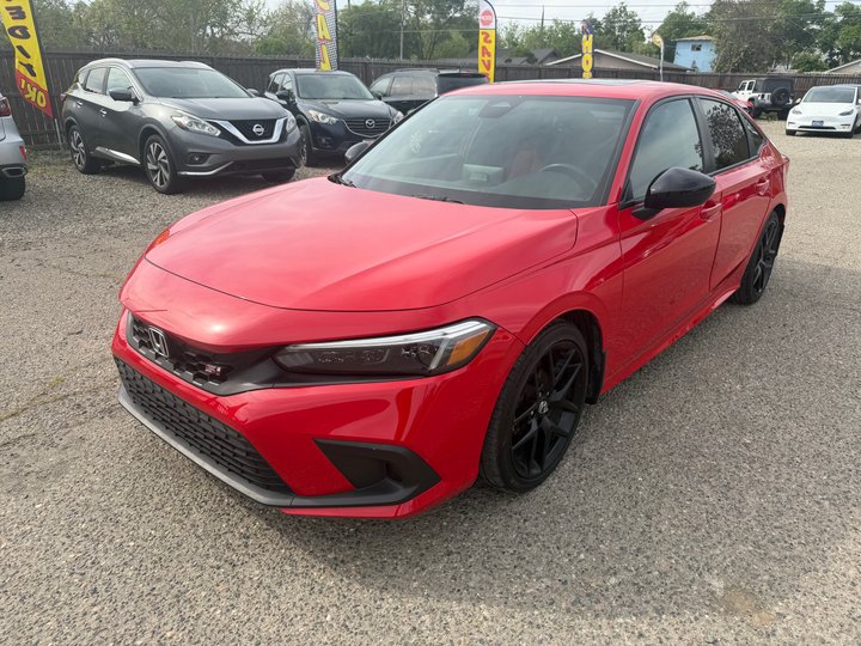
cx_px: 430
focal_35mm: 24
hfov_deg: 71.6
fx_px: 597
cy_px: 323
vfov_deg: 56.8
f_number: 1.78
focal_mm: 6.76
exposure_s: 1/2232
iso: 80
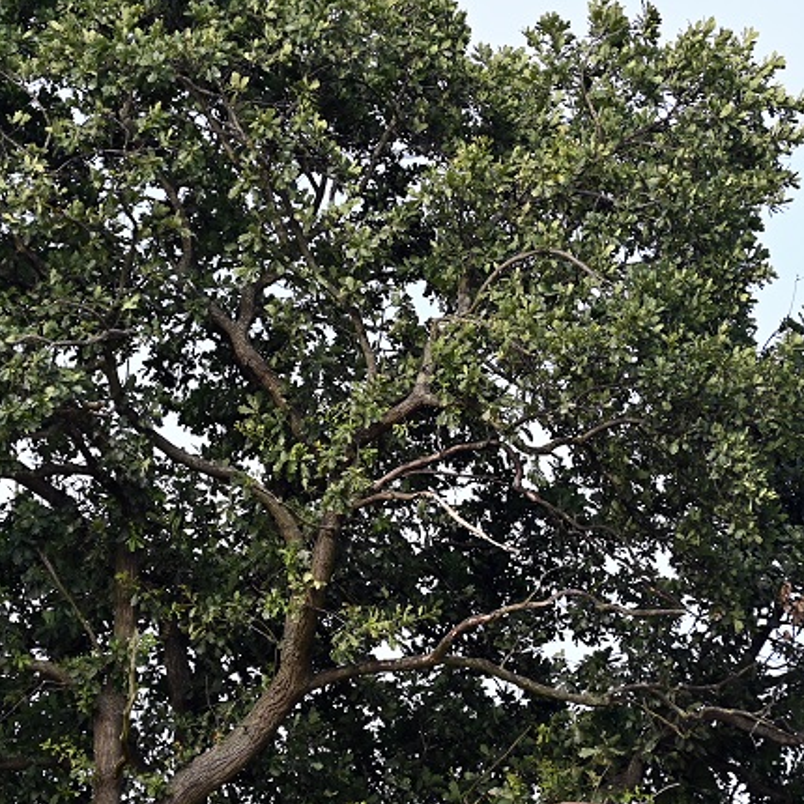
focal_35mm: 366
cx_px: 365
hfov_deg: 4.8
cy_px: 456
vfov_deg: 4.8
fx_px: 9618
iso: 400
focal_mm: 195
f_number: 5.3
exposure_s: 1/1000
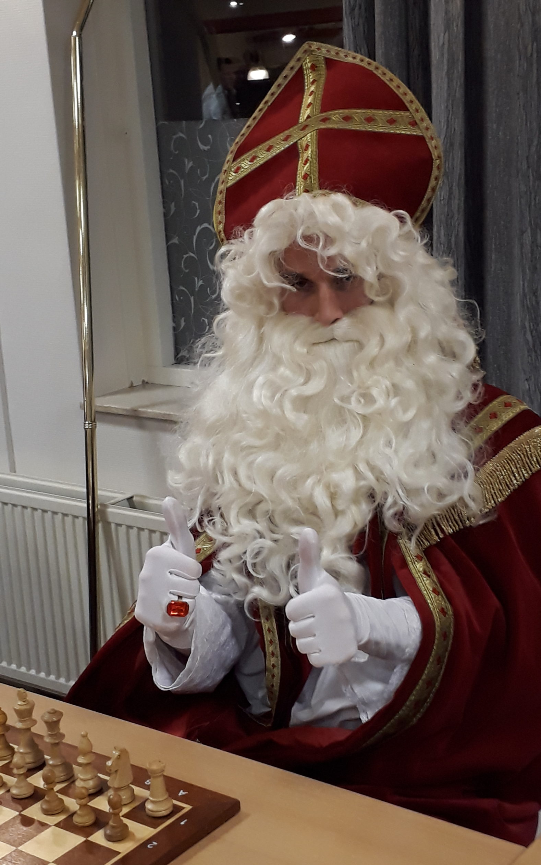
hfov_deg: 43.0
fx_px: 684
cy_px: 433
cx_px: 318
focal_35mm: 29
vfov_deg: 64.6
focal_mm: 3.6
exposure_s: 1/33
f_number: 1.9
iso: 125
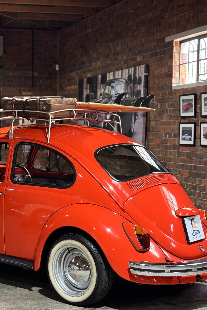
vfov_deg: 27.7
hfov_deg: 18.5
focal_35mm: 73
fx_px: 630
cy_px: 170
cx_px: 48
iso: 250
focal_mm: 6.76
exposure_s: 1/33
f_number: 1.78
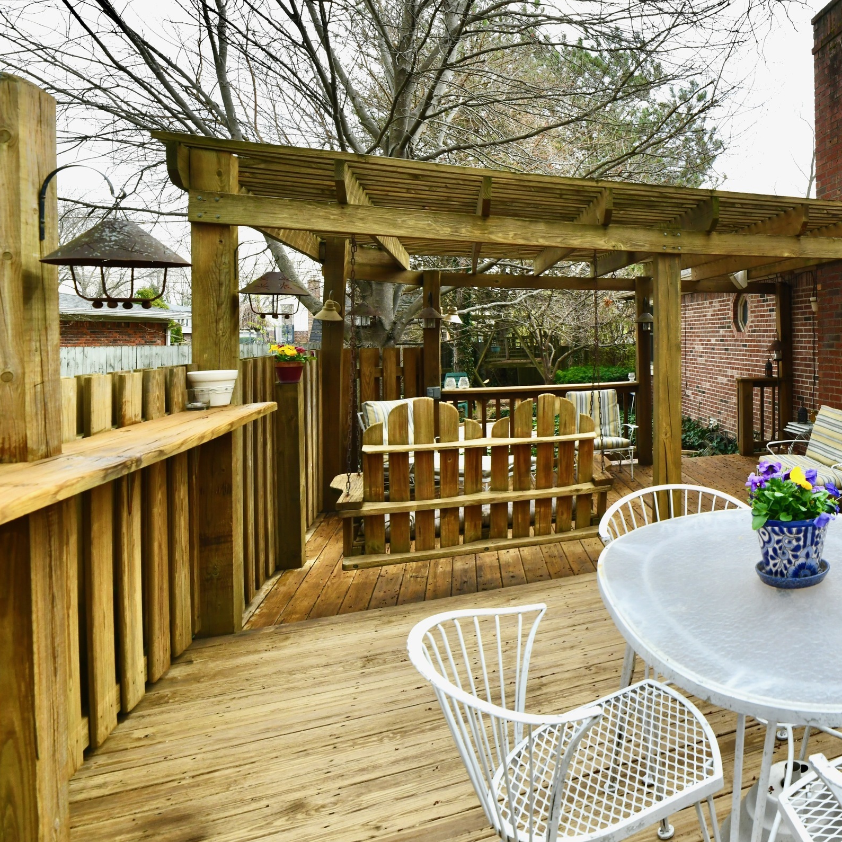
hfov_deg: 55.8
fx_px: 633
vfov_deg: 66.9
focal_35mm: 23
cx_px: 793
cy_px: 354
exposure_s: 1/200
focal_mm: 14
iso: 640
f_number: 8
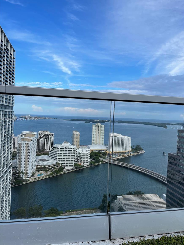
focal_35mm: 27
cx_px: 95
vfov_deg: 65.3
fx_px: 191
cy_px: 119
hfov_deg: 51.3
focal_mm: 5.1
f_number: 1.6
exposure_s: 1/3344
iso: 32
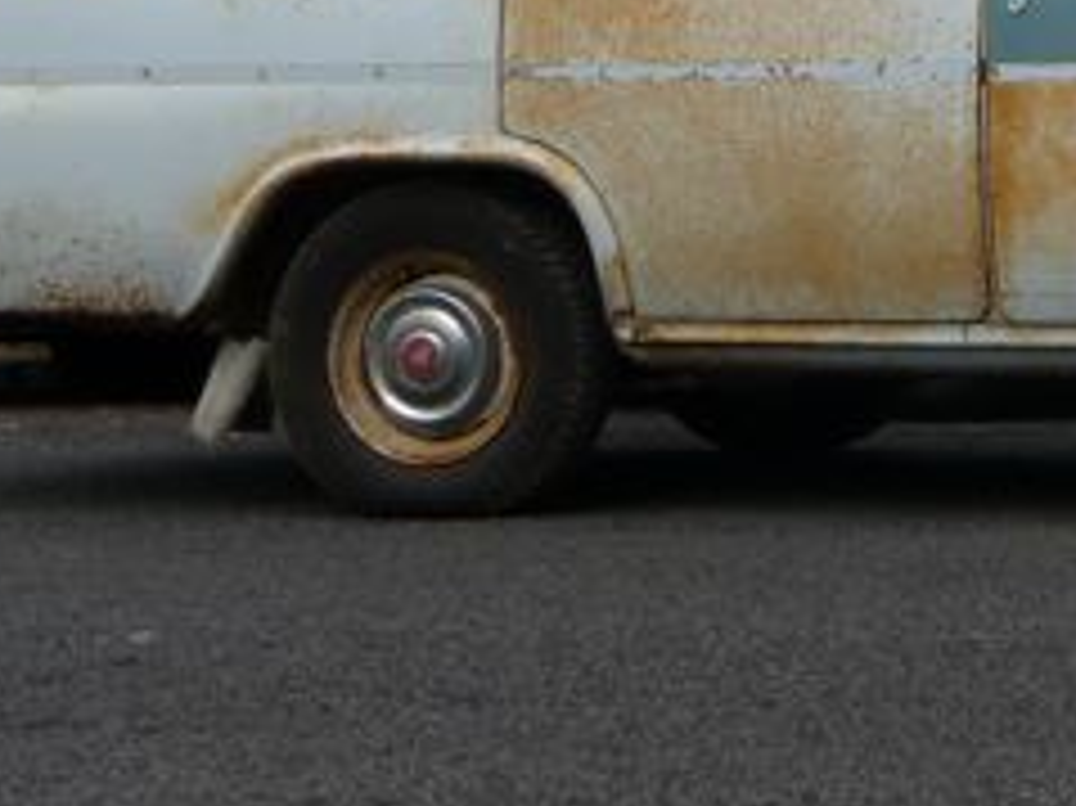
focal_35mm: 342
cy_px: -128
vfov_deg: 4.3
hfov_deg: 5.8
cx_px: 1292
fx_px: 10625
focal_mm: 21.8
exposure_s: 1/250
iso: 100
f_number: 4.7
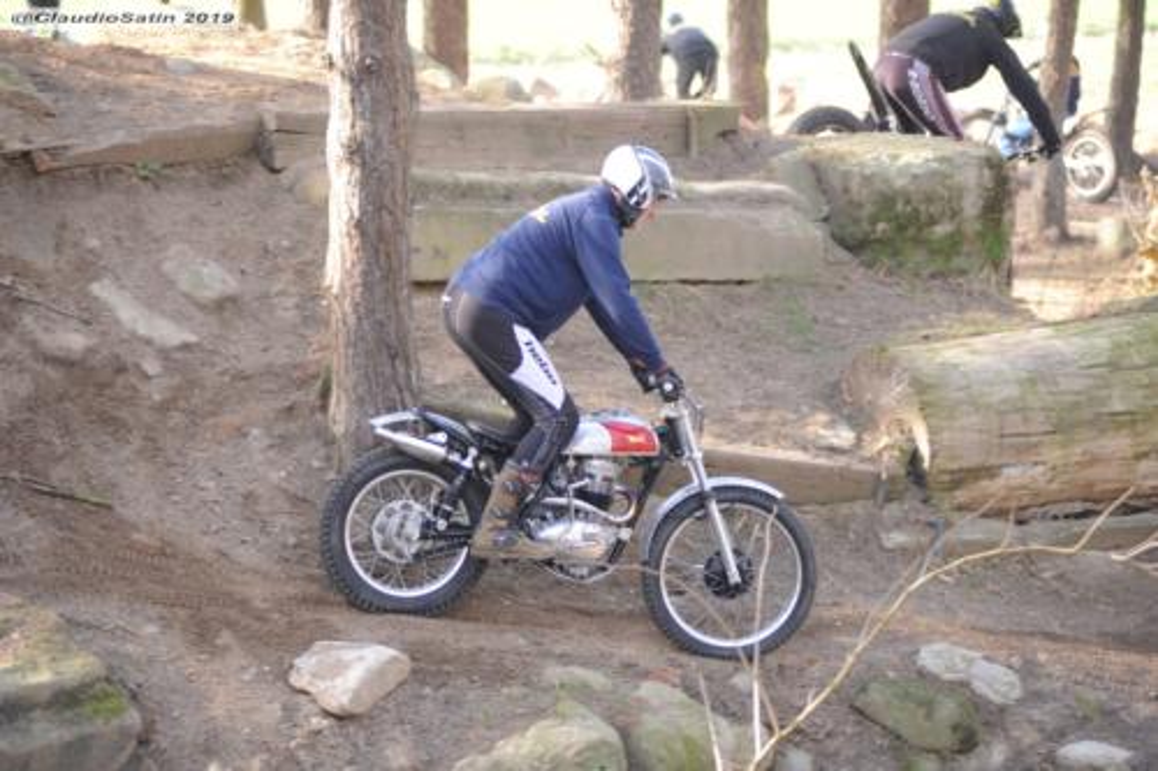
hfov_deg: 16.4
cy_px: 386
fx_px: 4019
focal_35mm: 125
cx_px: 579
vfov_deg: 11.0
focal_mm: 125
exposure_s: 1/160
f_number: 2.8
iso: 250
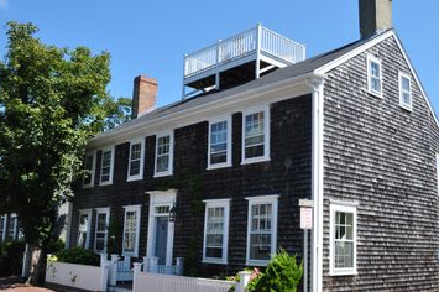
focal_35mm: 38
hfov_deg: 50.4
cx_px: 265
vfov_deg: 34.9
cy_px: 164
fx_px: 463
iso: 200
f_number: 10
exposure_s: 1/200
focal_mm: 20
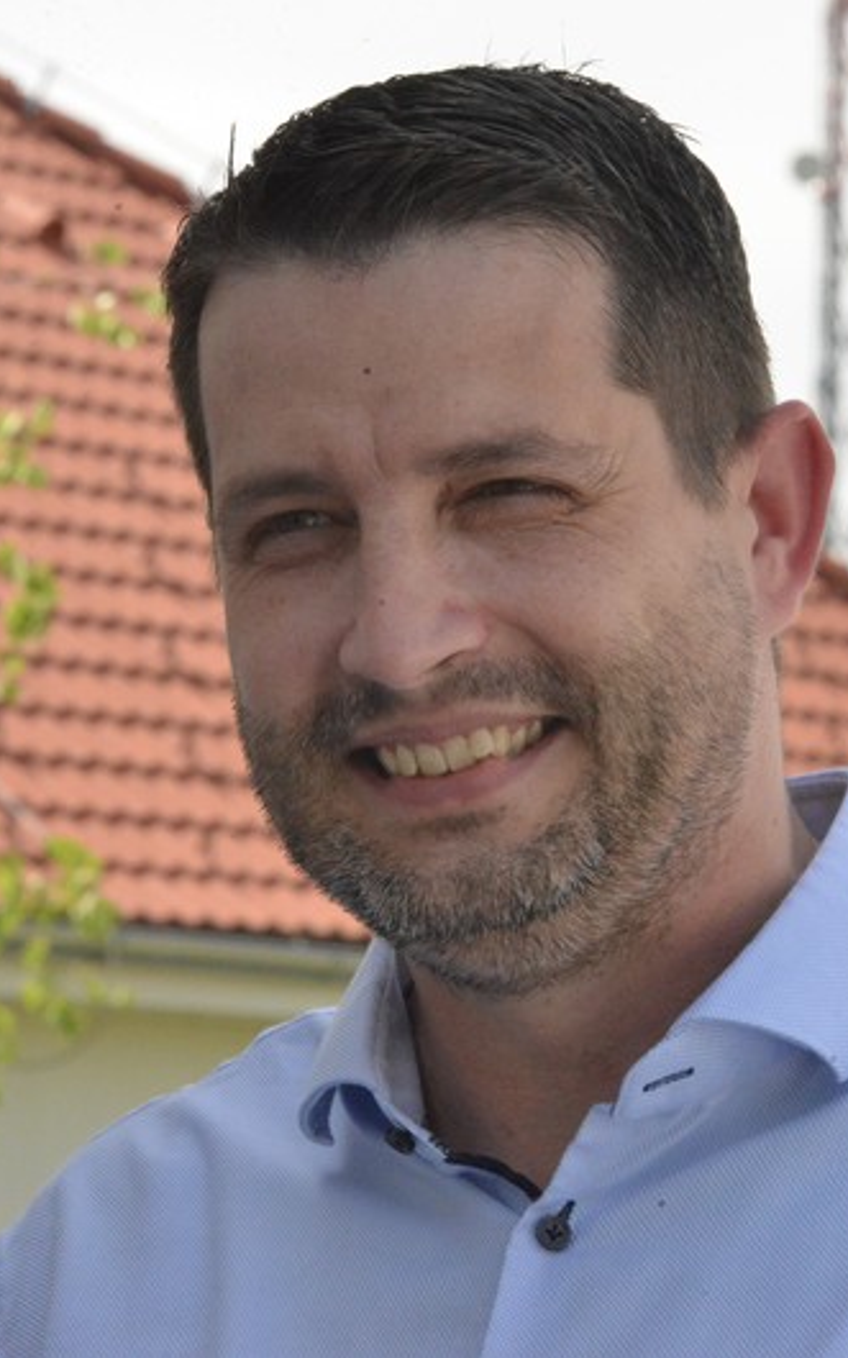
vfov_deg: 8.5
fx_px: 9101
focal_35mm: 246
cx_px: 436
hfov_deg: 5.3
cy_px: 680
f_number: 16
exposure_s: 1/1000
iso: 6400
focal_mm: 160
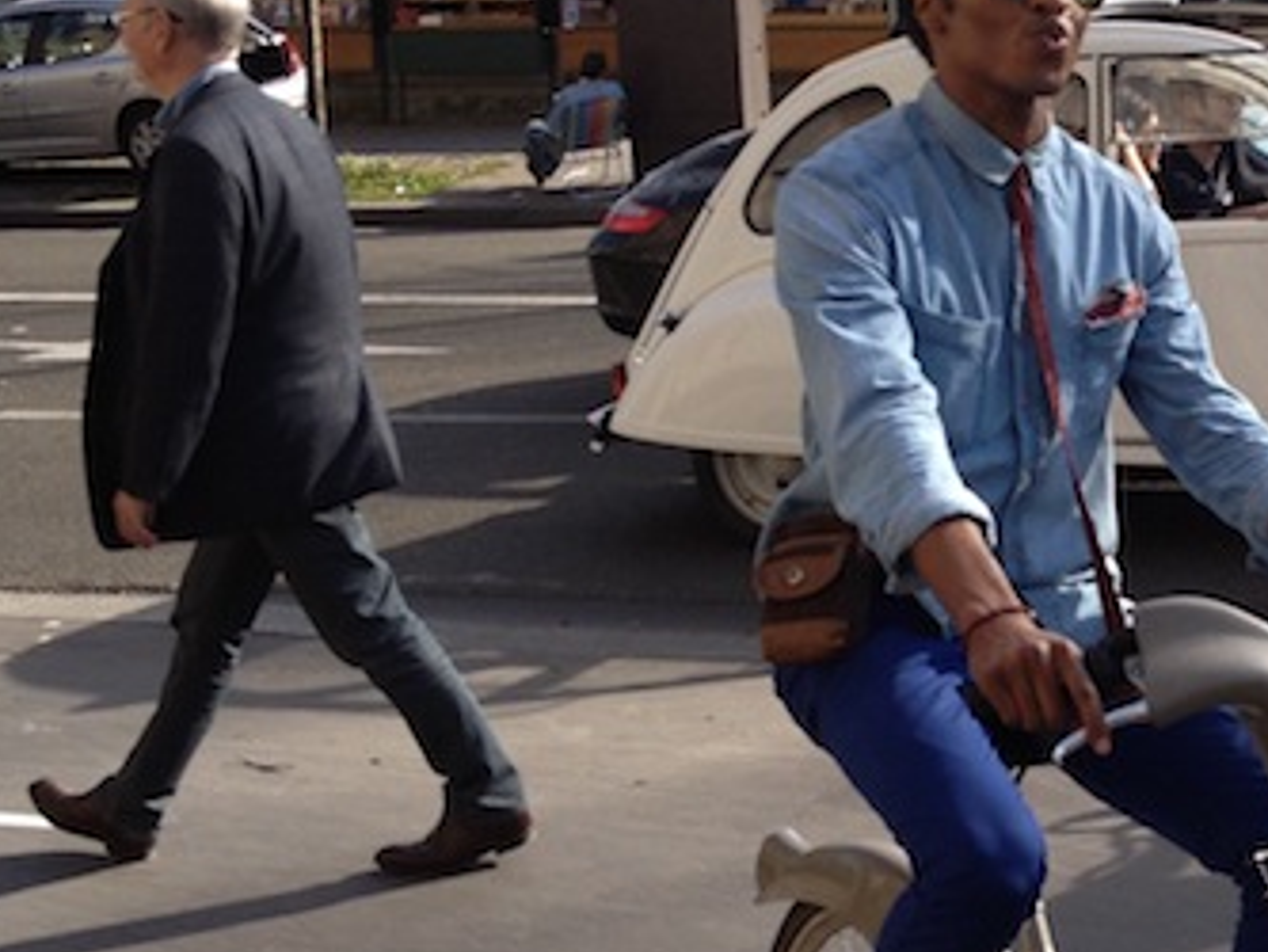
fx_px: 3078
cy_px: 598
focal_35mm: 84
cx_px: 1127
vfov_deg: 17.6
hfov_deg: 22.7
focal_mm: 4.28
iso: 64
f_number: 2.4
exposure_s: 1/665
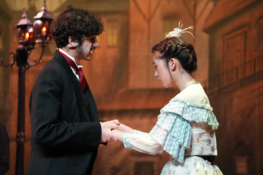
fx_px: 1352
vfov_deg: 7.4
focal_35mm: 185
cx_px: 132
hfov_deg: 11.1
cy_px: 88
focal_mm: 185
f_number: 5.6
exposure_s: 1/200
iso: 6400
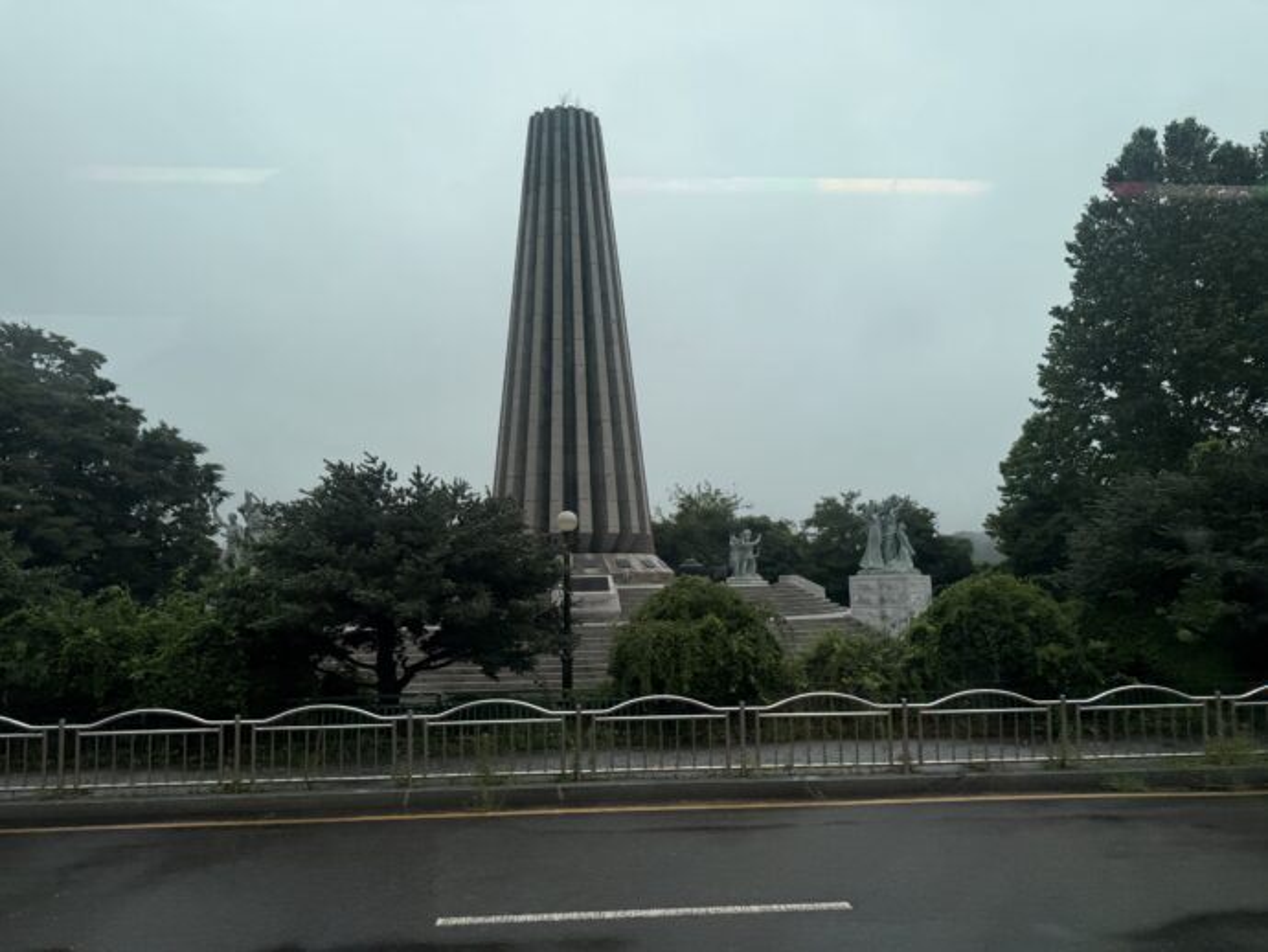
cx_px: 634
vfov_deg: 56.8
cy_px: 476
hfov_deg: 71.6
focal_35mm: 24
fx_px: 879
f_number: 1.78
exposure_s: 1/438
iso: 80
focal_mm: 6.76
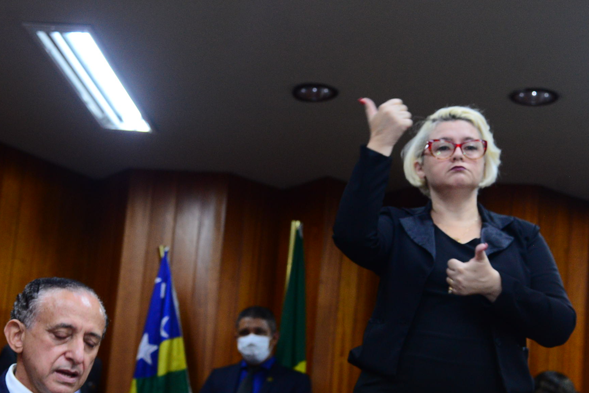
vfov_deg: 15.1
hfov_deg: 22.6
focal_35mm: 90
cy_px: 312
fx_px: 1473
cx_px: 224
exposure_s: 1/60
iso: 2000
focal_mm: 52
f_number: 4.5
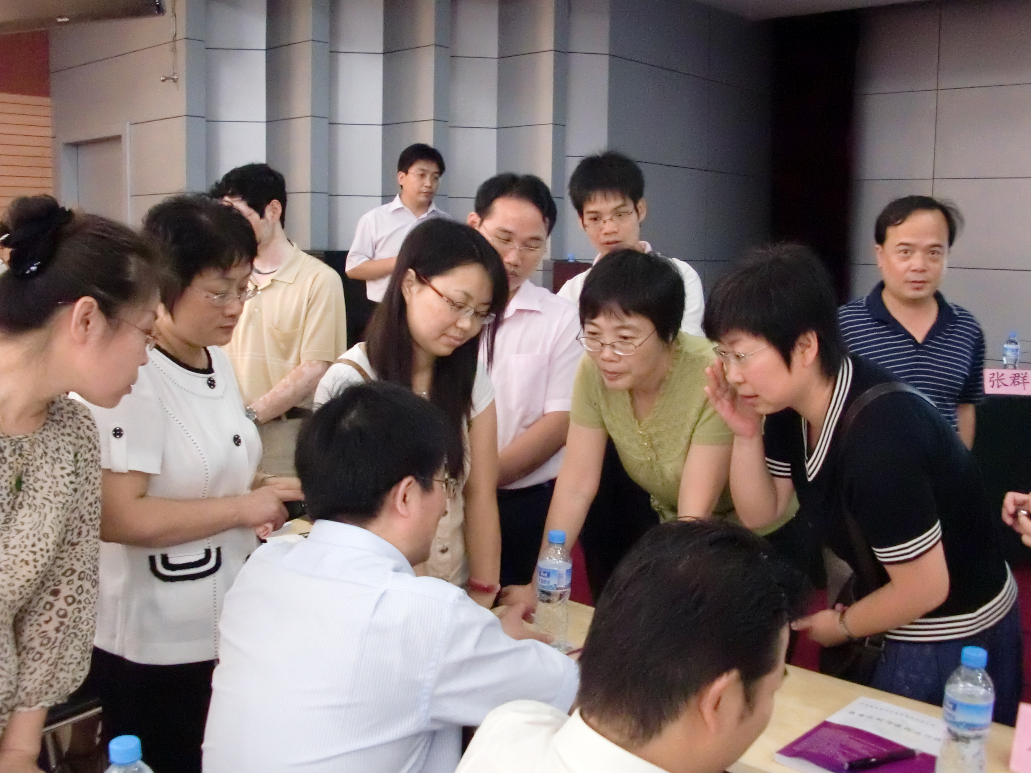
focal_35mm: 37
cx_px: 527
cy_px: 386
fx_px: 1102
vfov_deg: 38.7
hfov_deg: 50.1
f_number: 2.8
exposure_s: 1/60
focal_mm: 6.3
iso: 1000
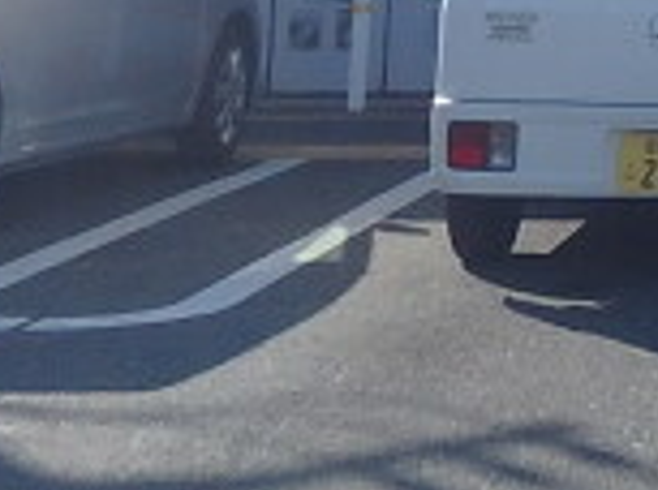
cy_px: -481
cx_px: 1363
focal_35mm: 131
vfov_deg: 10.4
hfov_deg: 12.9
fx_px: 2484
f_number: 6
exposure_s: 1/400
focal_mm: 3.7
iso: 125
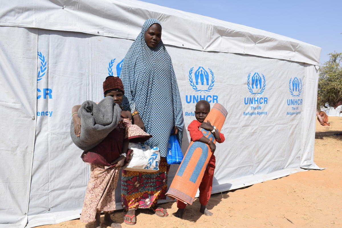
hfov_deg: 53.1
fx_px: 342
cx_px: 171
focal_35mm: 36
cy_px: 114
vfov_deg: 36.9
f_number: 11
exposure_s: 1/500
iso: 200
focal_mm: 24
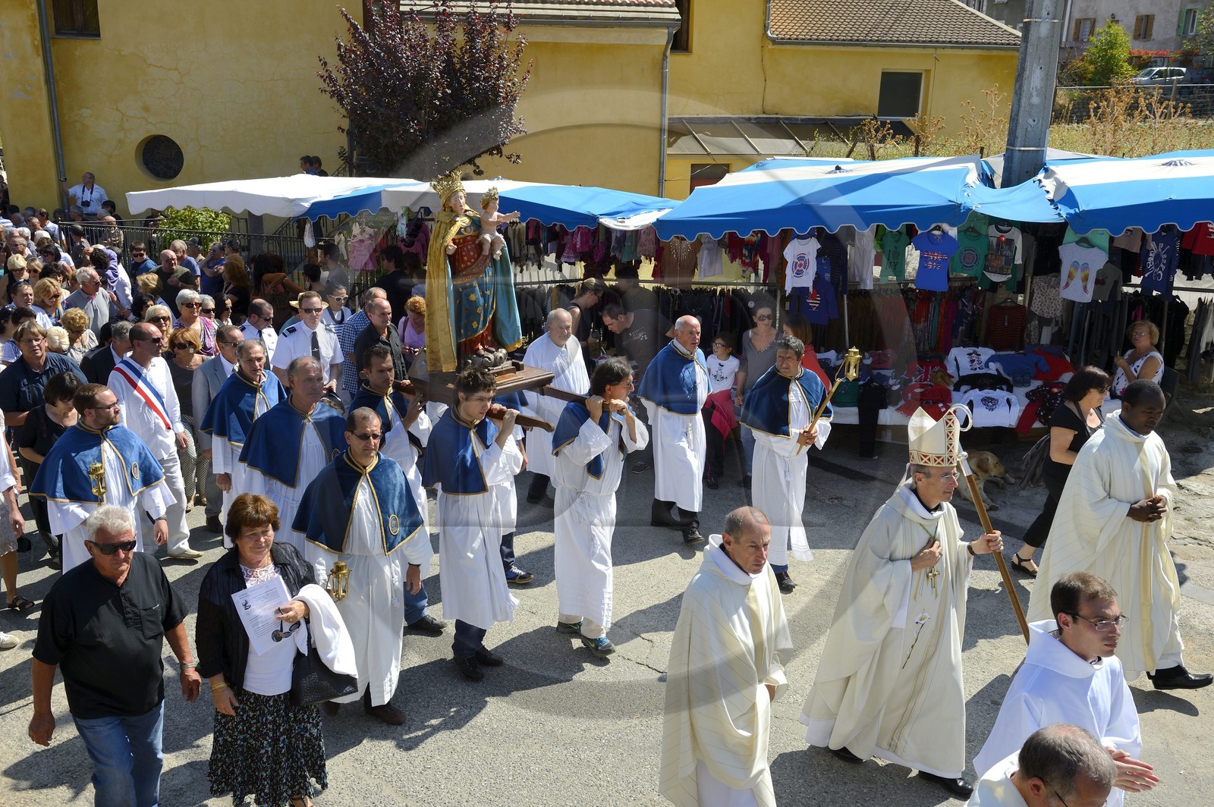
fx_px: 1078
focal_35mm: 32
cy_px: 404
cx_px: 607
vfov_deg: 41.0
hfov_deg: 58.8
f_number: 10
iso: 200
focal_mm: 32
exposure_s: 1/320
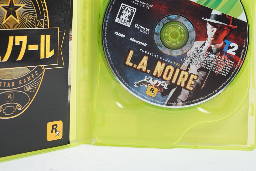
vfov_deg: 17.6
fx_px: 547
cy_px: 35
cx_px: 94
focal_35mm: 77
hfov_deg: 26.2
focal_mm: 44
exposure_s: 1/50
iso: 400
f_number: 4.5
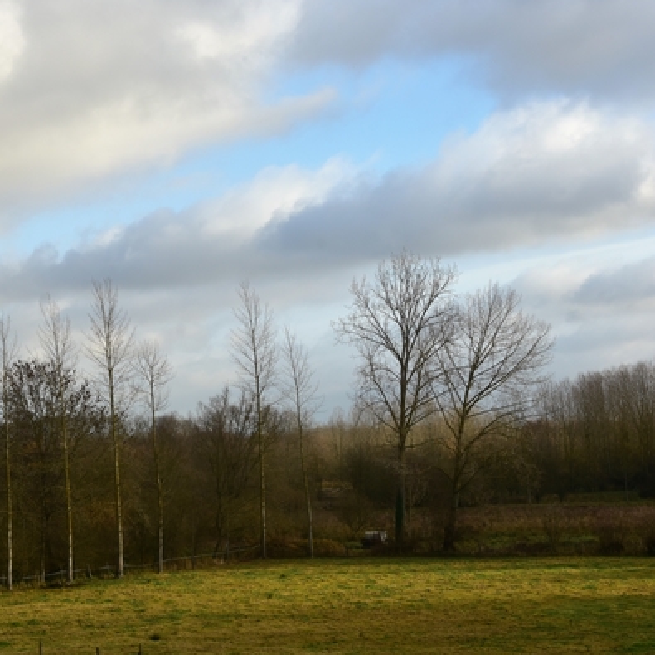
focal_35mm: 93
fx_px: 1991
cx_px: 239
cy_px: 330
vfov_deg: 18.7
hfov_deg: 18.6
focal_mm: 48
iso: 180
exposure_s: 1/125
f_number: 11
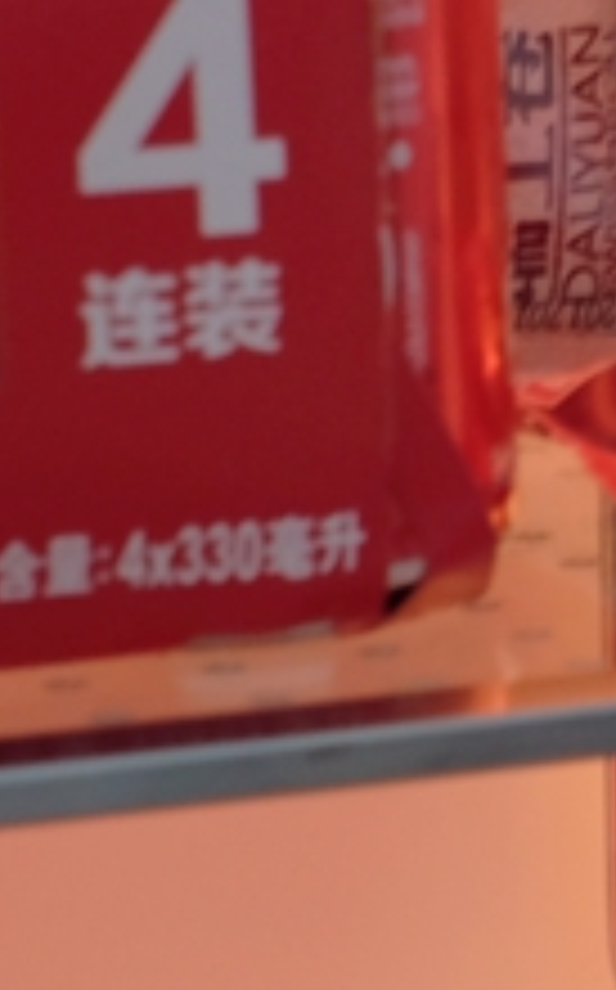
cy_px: 677
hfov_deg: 4.9
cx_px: 1884
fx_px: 6787
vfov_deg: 8.3
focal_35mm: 252
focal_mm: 35
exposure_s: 1/6.5
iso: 640
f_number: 5.6
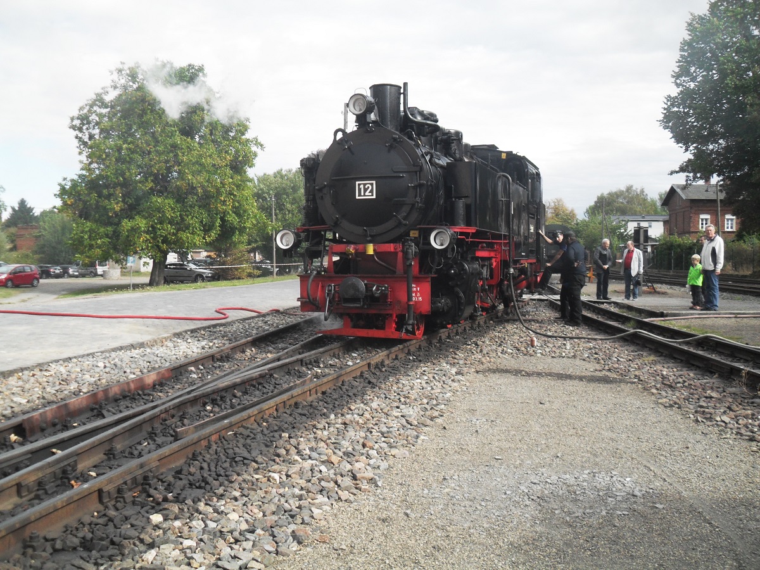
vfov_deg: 40.7
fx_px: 768
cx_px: 380
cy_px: 285
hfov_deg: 52.6
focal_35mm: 35
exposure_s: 1/60
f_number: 8.9
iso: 100
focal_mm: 6.2
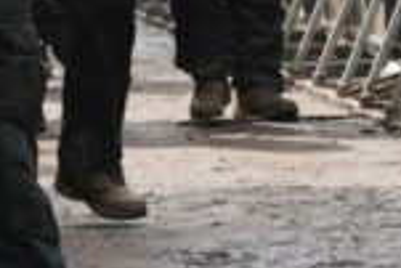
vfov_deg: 2.2
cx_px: -151
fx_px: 7136
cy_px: -50
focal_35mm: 640
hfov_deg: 3.2
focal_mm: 84
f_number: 5.6
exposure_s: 1/200
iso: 100
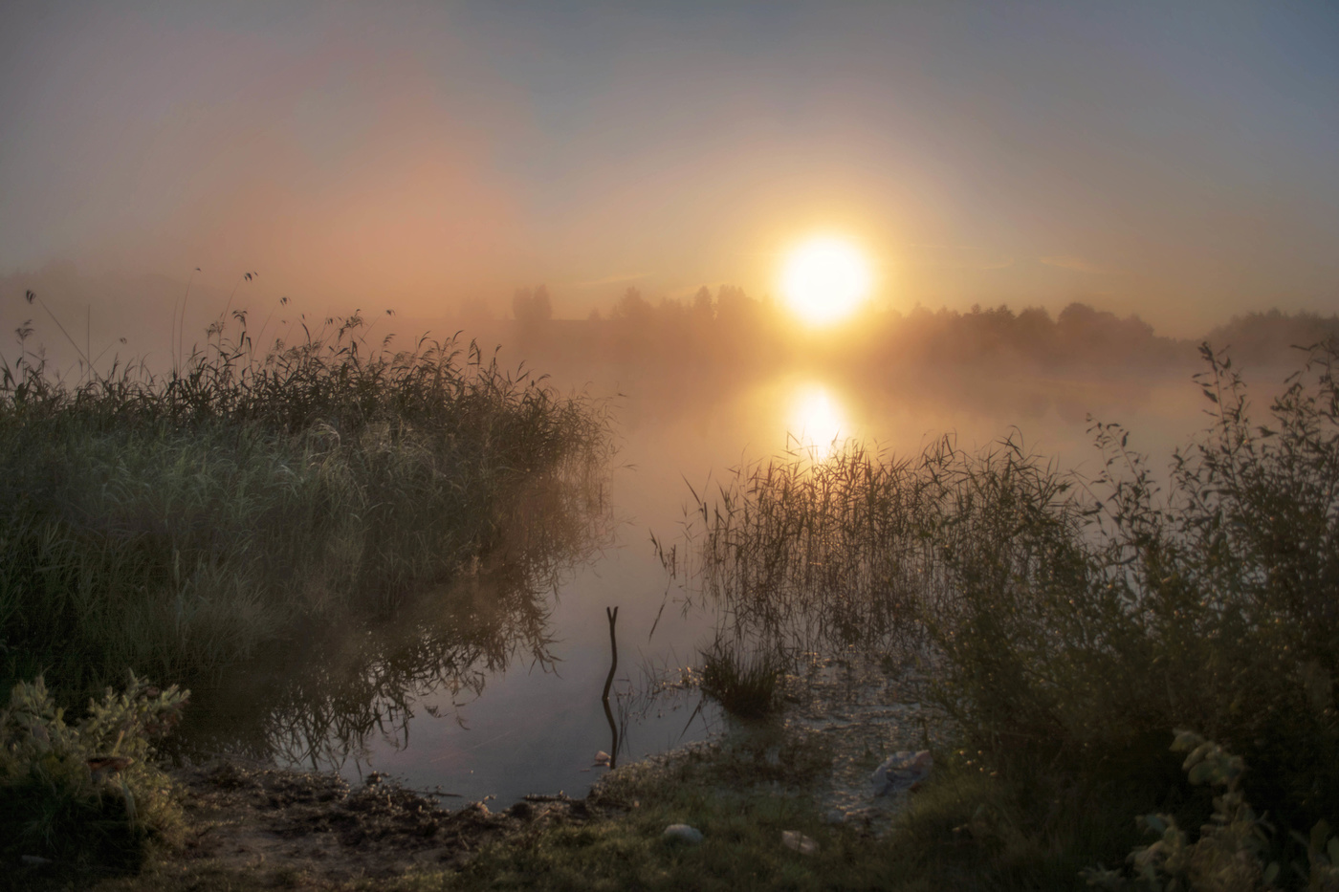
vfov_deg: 43.6
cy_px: 446
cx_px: 670
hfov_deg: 61.9
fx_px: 1116
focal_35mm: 30
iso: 100
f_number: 4
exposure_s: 1/2500
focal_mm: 20
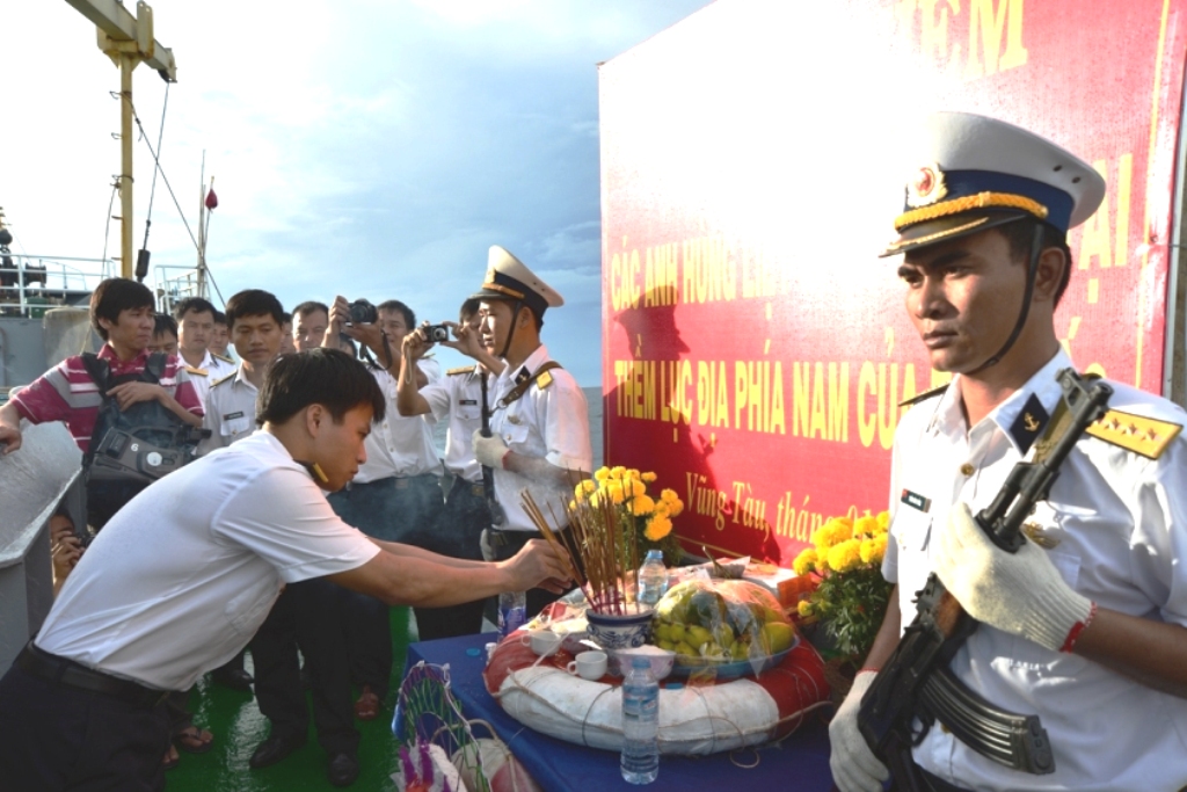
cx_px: 594
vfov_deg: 46.4
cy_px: 396
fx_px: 923
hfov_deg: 65.5
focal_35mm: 28
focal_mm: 28
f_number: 7.1
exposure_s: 1/200
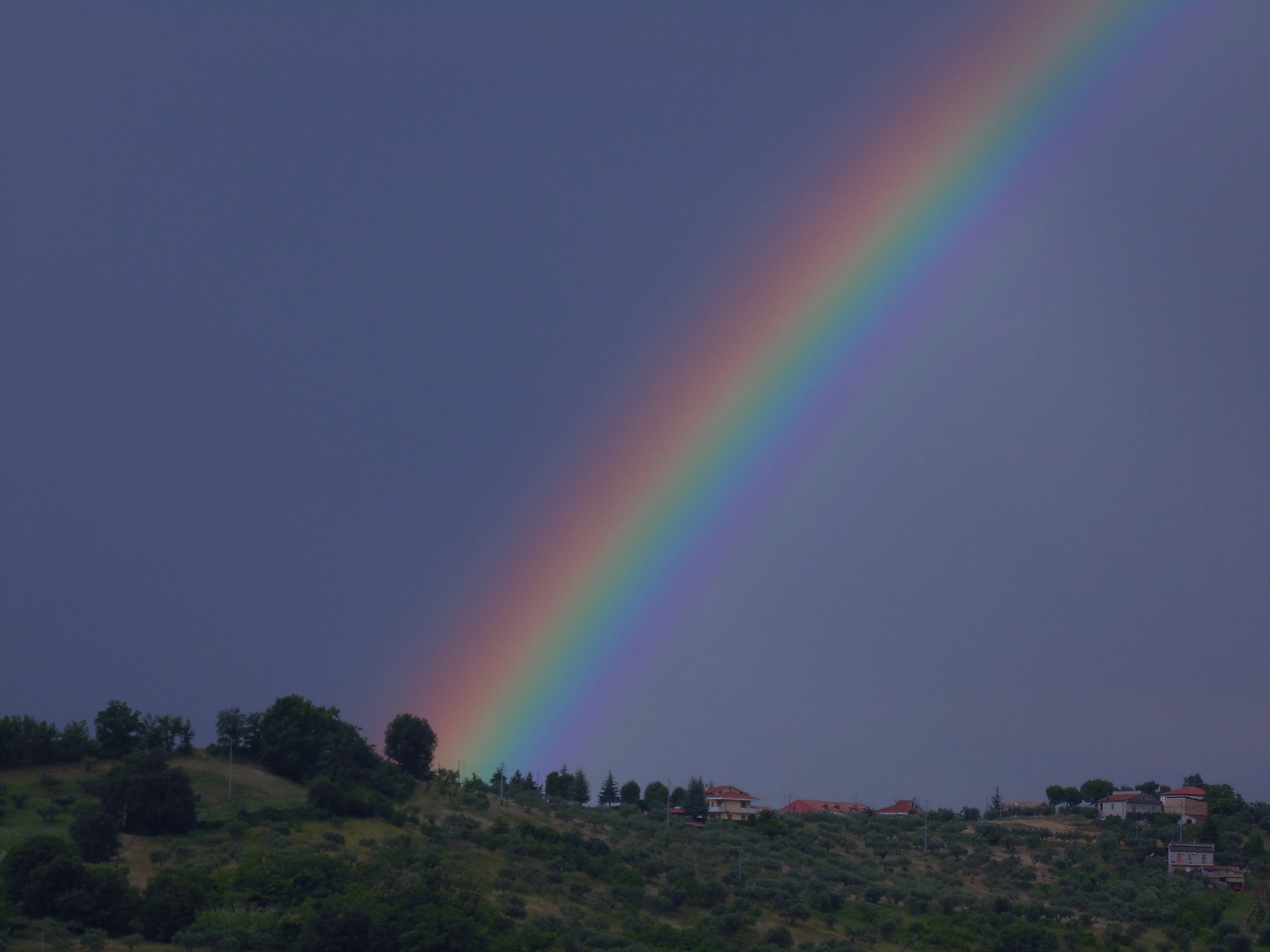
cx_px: 635
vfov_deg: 9.6
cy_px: 476
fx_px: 5687
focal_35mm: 155
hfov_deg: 12.7
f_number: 5.2
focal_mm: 27.8
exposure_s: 1/250
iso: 80
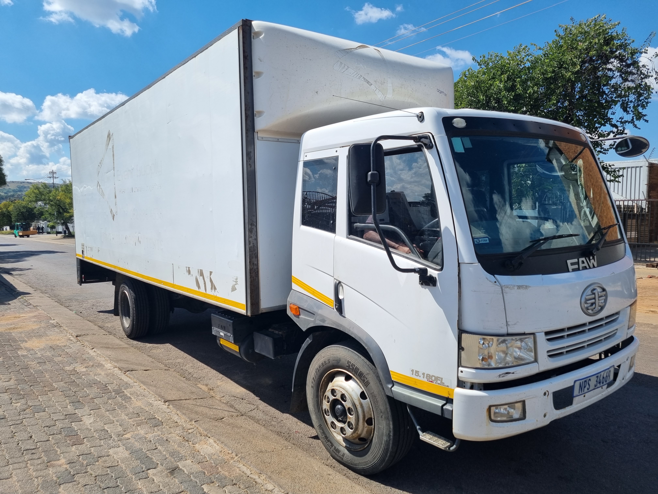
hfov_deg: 67.3
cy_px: 247
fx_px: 494
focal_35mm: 26
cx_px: 329
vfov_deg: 53.1
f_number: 1.8
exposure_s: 1/3728
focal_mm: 5.4
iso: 50
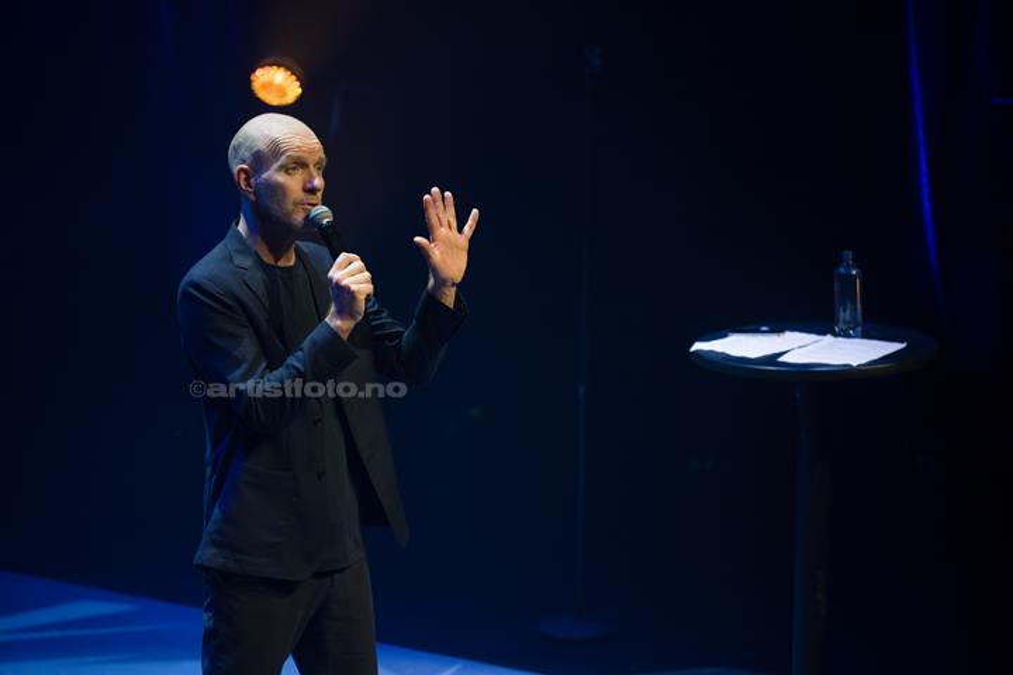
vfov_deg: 6.9
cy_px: 338
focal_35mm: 200
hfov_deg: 10.3
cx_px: 506
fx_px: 5627
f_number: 2.8
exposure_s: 1/800
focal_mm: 200
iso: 2000
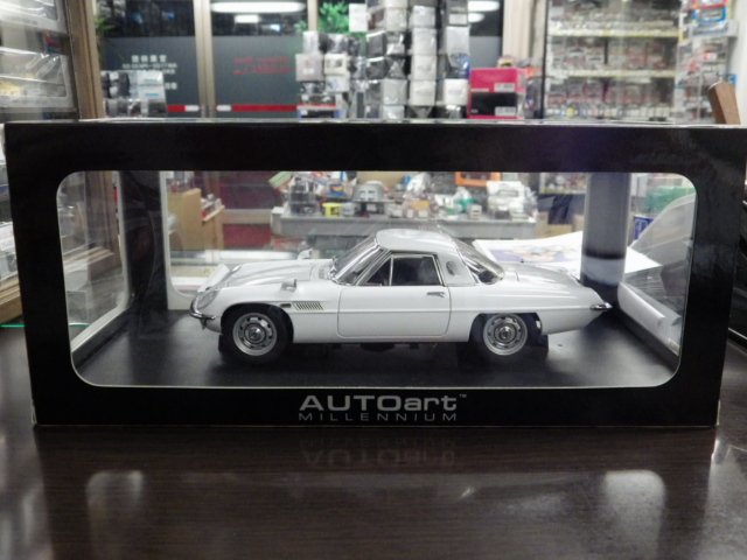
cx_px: 374
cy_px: 280
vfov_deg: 41.8
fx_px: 734
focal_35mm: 34
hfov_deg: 54.0
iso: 800
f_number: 3.4
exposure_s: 1/50
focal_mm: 6.2
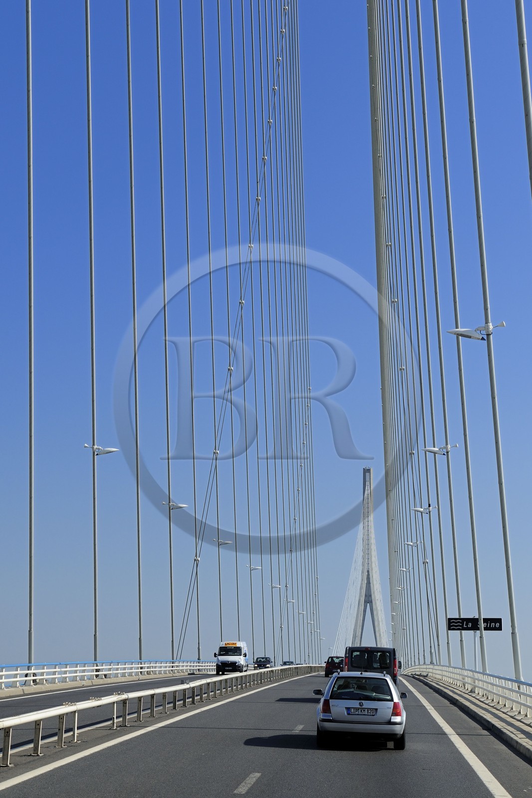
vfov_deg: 34.5
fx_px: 1286
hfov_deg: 23.4
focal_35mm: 58
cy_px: 399
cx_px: 266
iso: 400
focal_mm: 58
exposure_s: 1/800
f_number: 10
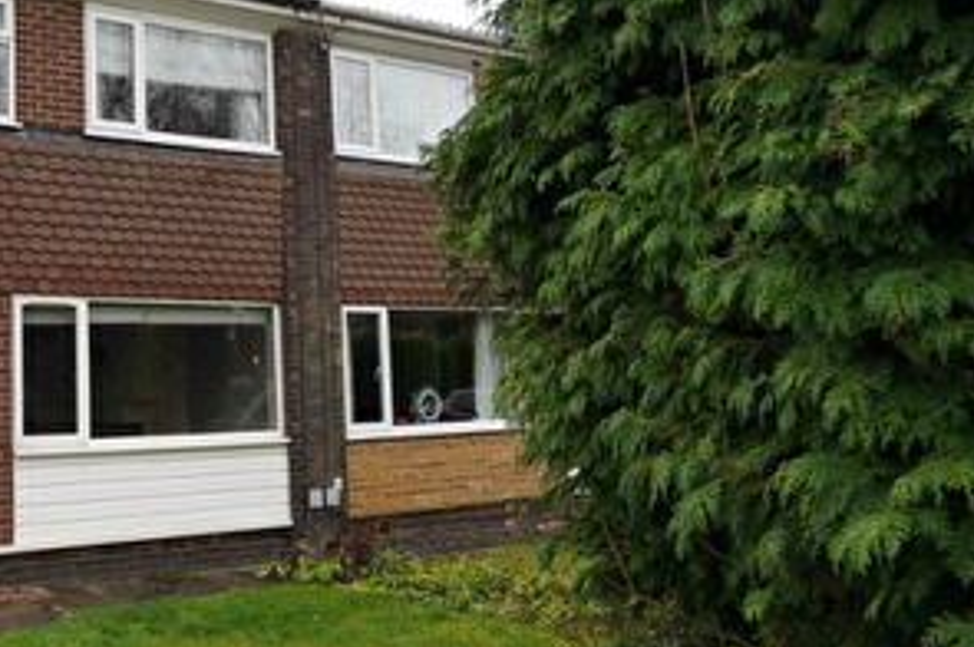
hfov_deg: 44.6
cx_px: 43
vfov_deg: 34.9
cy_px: 264
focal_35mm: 38
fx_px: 1027
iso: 160
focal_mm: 16
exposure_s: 1/60
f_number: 4
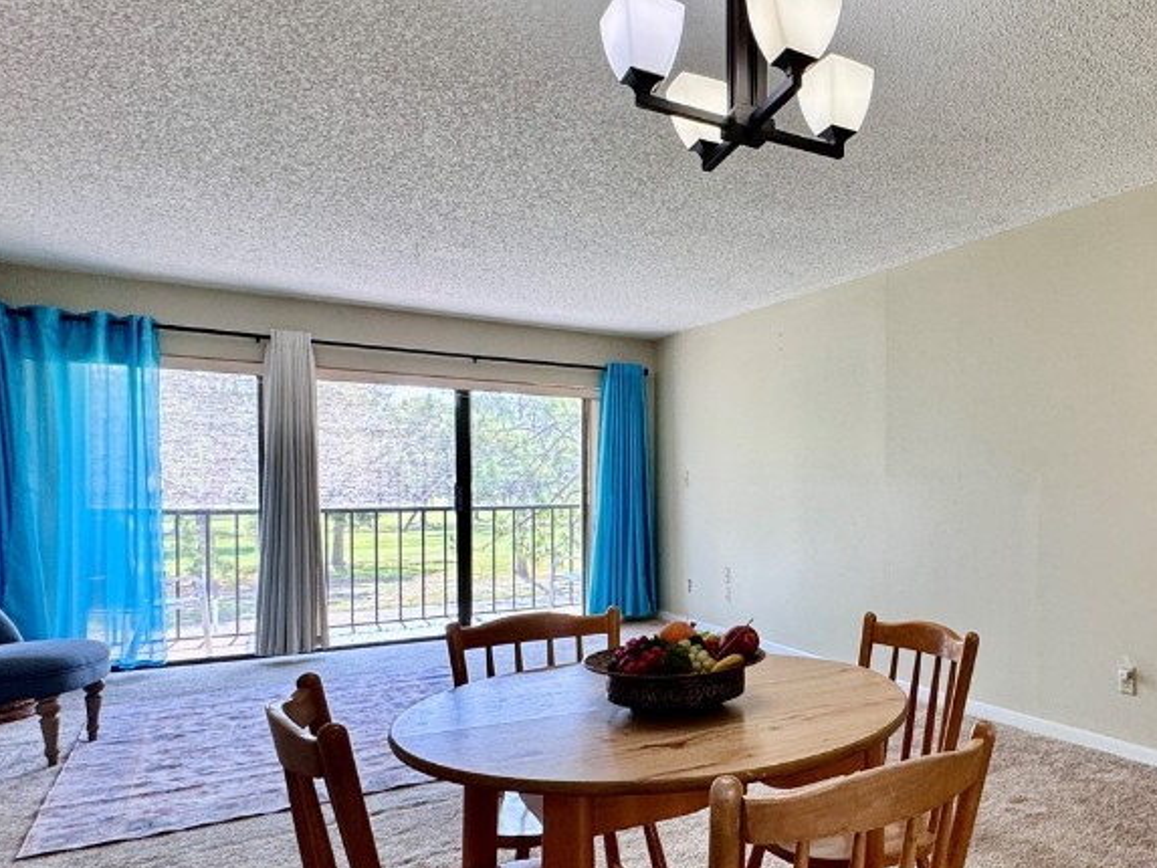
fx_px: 836
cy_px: 499
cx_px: 915
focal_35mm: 25
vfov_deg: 54.7
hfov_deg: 63.7
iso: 160
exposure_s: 1/120
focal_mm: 2.22
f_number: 2.2
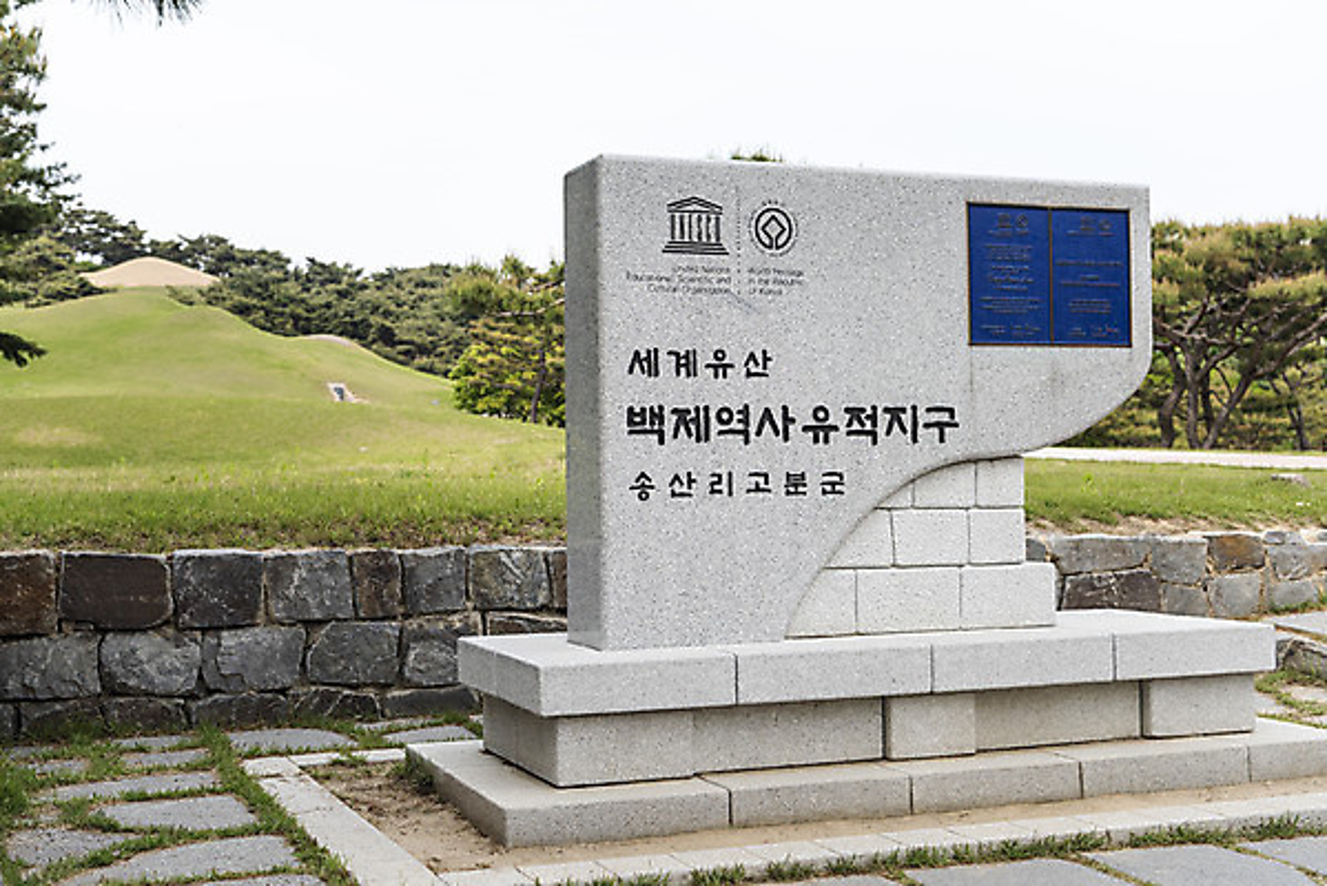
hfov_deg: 42.7
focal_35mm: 46
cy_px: 443
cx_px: 664
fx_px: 1696
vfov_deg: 29.3
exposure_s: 1/500
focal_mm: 46
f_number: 5
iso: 100
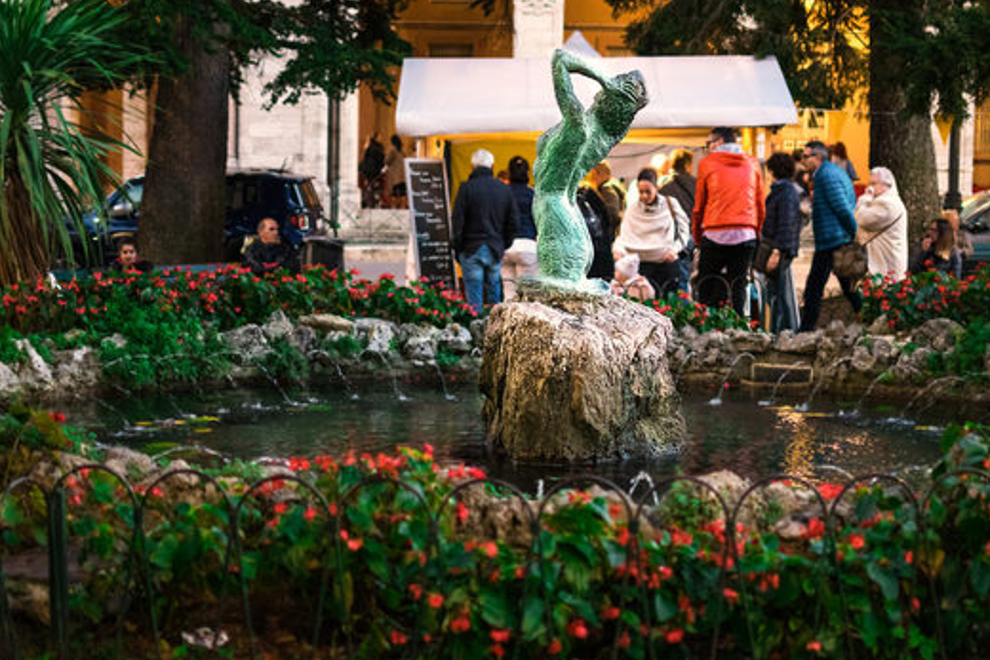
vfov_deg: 22.4
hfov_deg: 33.0
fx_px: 1666
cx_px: 564
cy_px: 339
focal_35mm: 61
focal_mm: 35
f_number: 1.8
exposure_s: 1/60
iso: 800
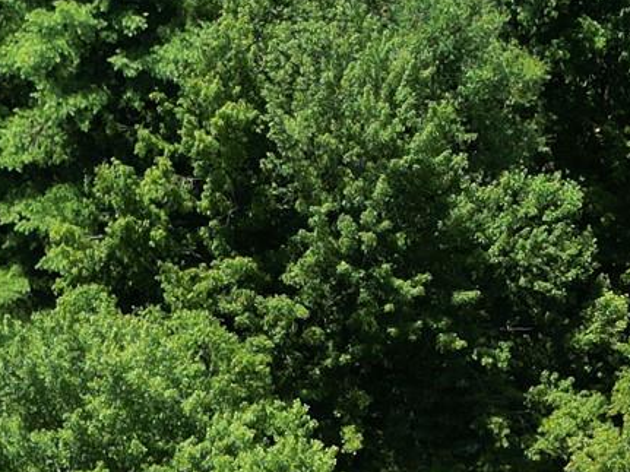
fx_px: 2074
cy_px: 1115
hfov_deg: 17.2
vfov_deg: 11.0
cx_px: 430
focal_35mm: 114
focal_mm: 6.72
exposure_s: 1/1250
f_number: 1.7
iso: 100
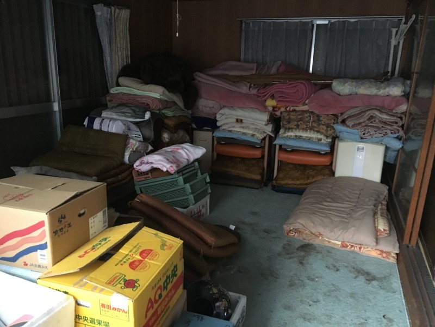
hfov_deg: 61.7
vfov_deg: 48.2
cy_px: 164
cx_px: 218
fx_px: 364
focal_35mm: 29
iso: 320
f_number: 2.2
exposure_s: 1/15
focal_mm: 4.15
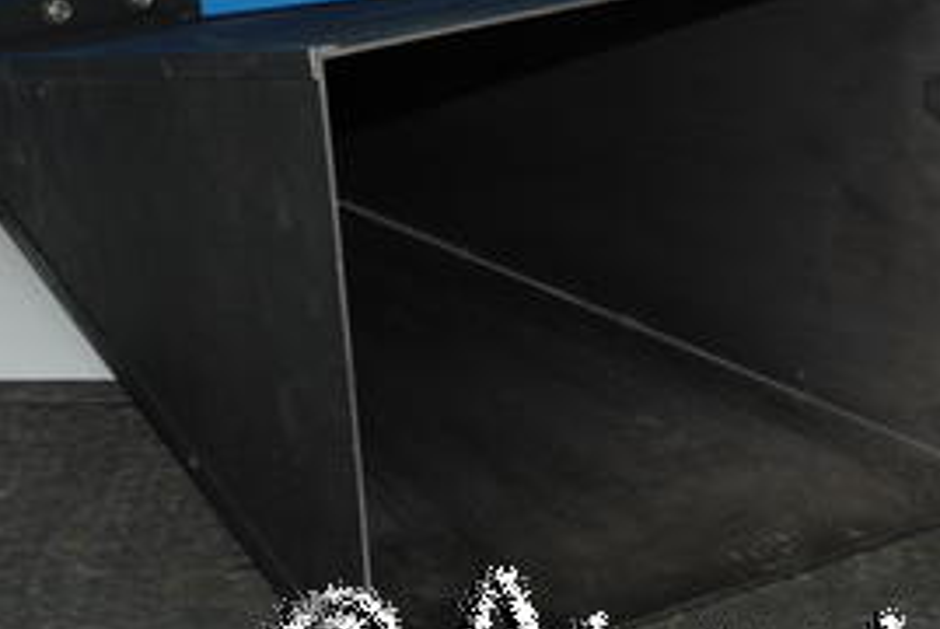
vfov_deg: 13.1
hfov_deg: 19.4
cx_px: 412
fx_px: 2745
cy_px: 241
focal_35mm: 105
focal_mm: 34
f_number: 11
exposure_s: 1/60
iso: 400
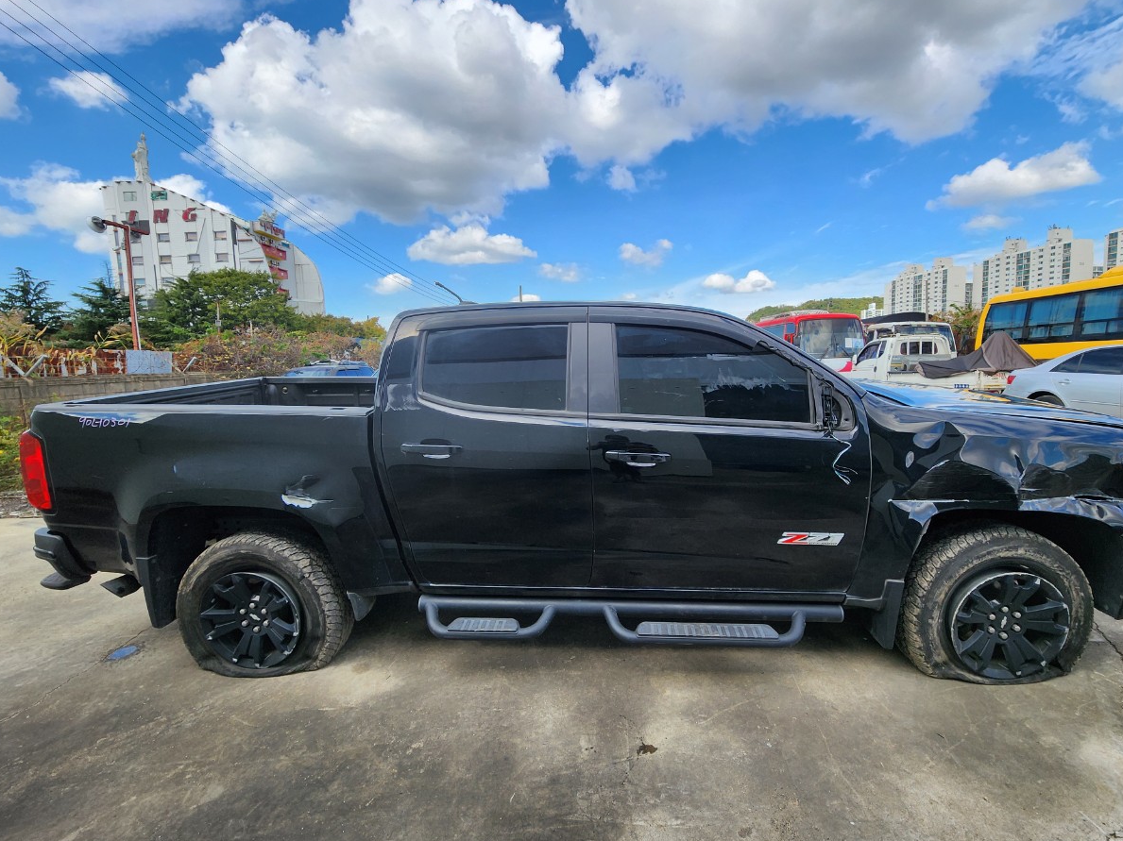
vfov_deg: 85.6
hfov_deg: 101.9
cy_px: 412
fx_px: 454
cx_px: 598
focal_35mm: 14
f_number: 2.2
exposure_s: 1/1036
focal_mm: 2.2
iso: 50
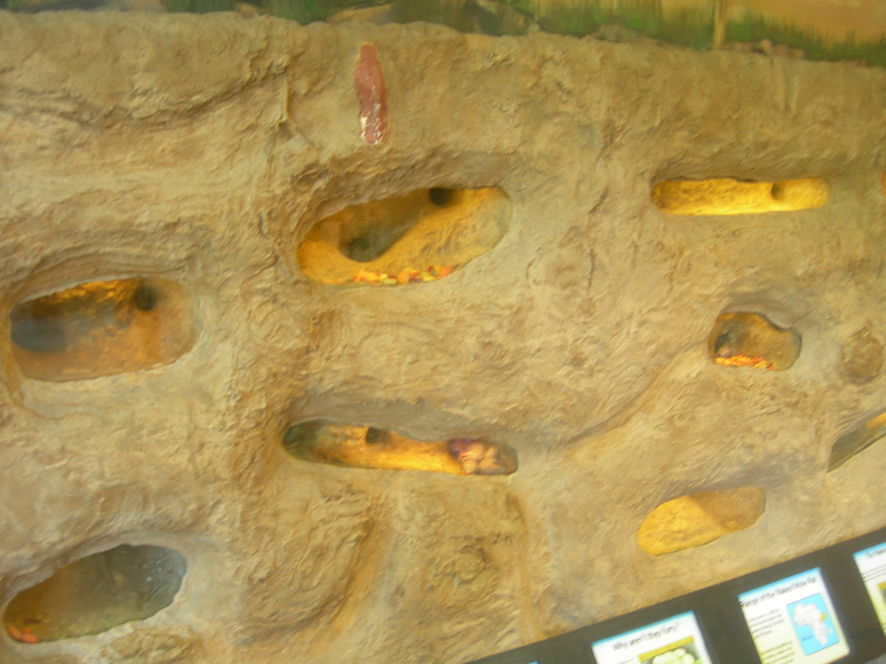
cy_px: 332
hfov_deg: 49.0
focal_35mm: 38
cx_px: 443
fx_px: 973
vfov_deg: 37.7
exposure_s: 1/3.5
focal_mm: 7.8
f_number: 2.8
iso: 61
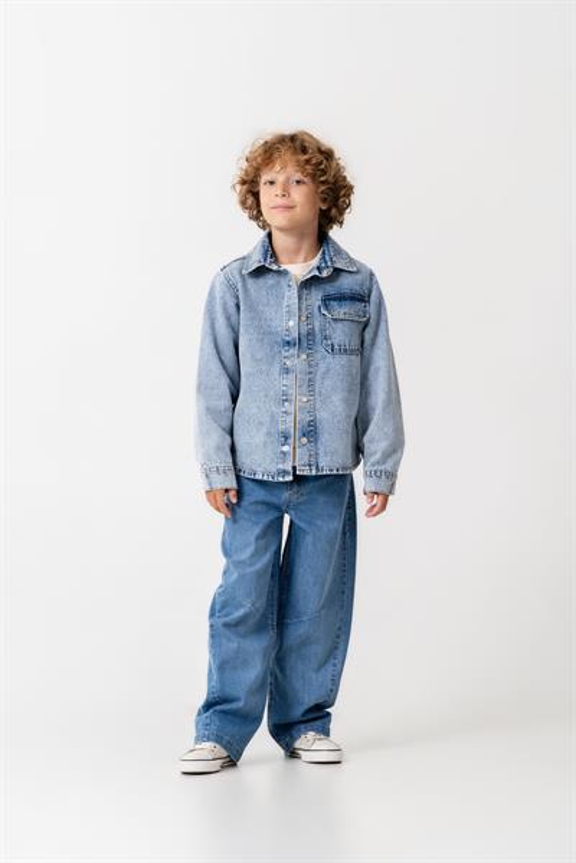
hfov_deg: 12.7
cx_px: 288
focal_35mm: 108
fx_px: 2592
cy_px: 432
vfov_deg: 18.9
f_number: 7.1
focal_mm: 108
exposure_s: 1/125
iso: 160
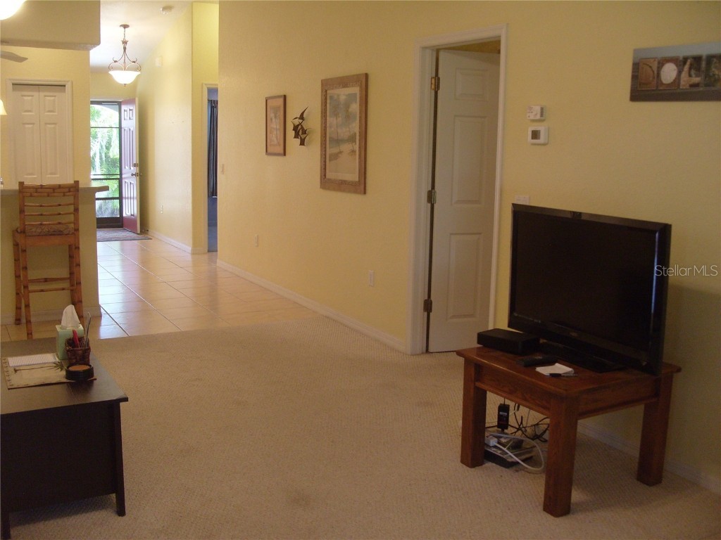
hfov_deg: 52.6
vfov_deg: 40.7
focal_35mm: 35
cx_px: 360
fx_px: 729
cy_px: 270
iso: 200
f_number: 2.8
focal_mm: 7.8
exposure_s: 1/45
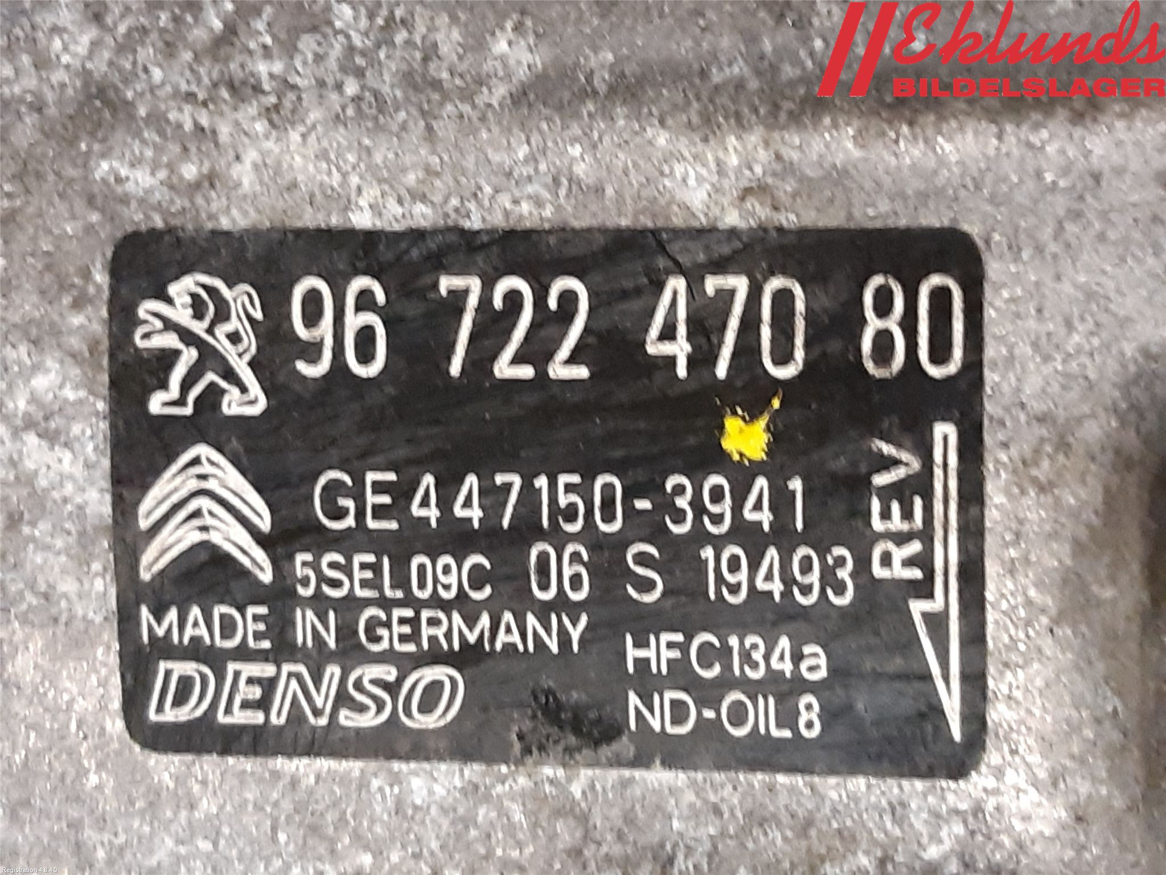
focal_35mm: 26
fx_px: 876
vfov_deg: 53.1
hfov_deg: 67.3
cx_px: 583
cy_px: 438
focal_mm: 3.93
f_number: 1.7
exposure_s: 1/50
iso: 320
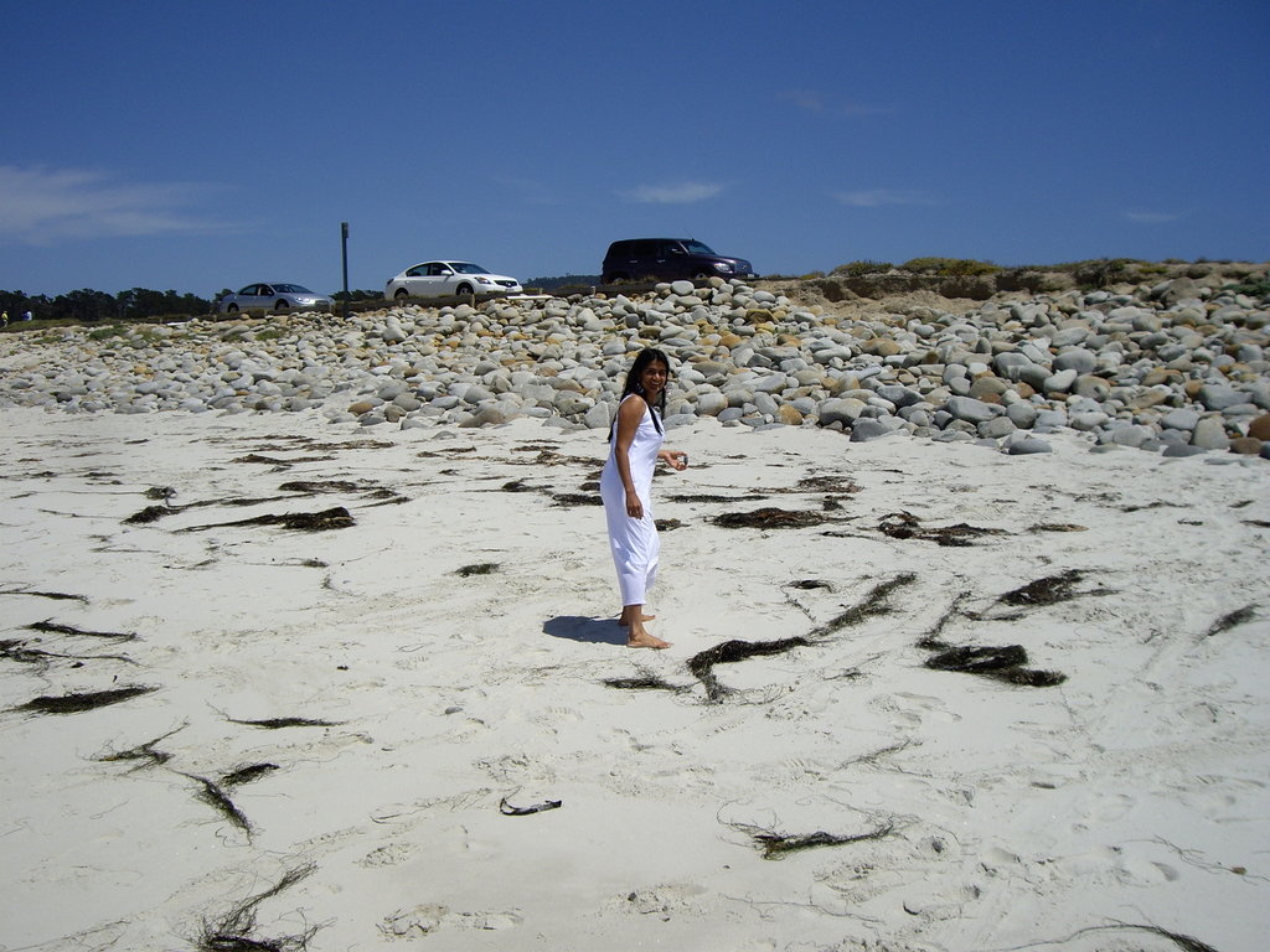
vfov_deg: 37.7
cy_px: 476
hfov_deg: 49.0
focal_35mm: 38
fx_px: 1394
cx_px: 635
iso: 50
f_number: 4.3
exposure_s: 1/1000
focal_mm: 6.2
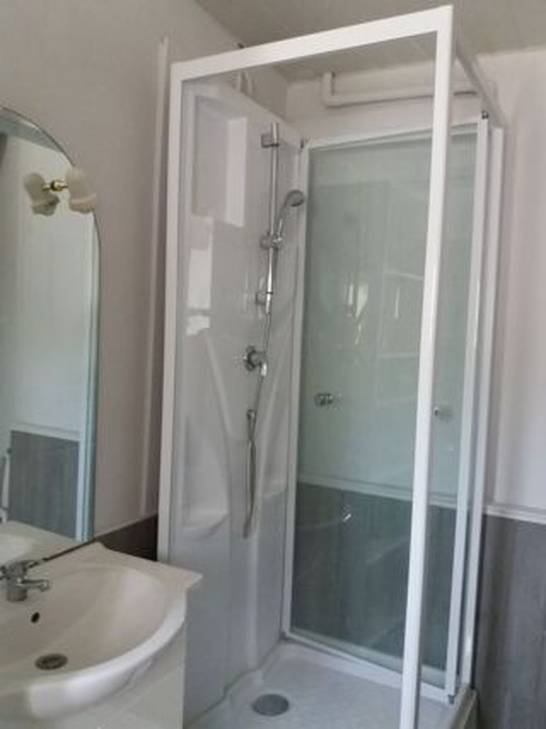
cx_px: 273
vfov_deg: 63.5
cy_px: 364
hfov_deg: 49.7
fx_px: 589
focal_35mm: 28
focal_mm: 3.7
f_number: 1.9
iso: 320
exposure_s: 1/17
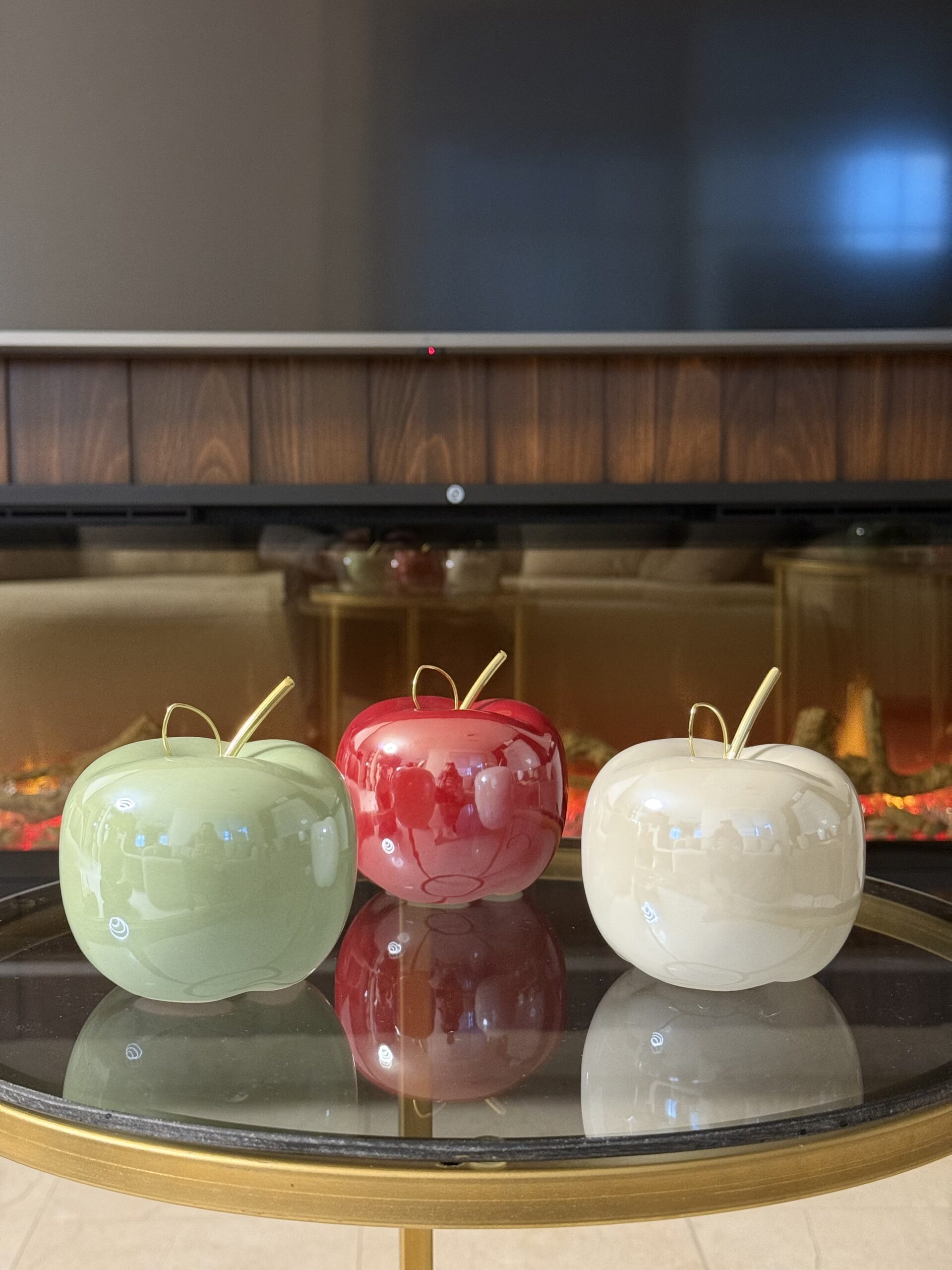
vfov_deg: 39.7
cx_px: 476
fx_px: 1760
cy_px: 635
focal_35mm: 48
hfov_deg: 30.3
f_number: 1.78
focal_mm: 6.76
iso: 250
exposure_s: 1/33
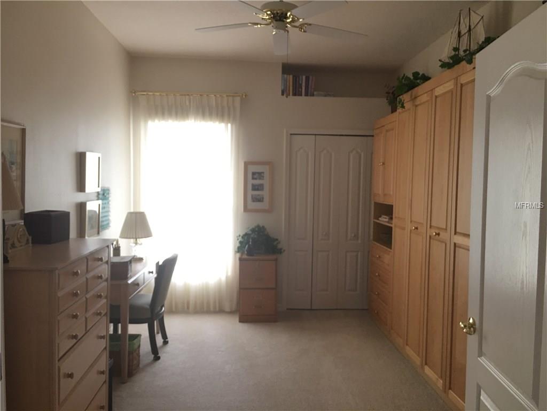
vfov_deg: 48.2
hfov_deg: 61.7
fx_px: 458
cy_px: 206
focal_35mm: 29
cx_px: 274
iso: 40
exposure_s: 1/15
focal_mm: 4.15
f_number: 2.2
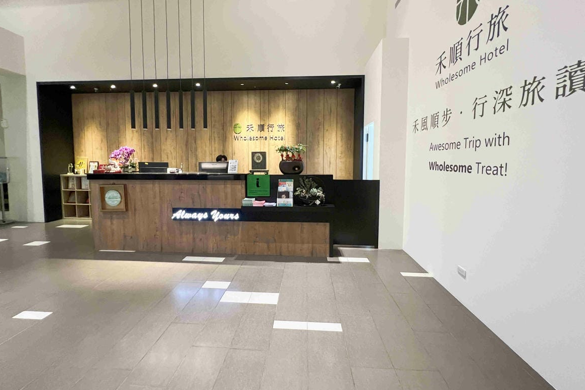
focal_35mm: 14
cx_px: 289
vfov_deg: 81.0
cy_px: 176
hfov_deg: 104.2
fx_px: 228
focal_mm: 1.57
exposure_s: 1/60
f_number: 1.8
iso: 500
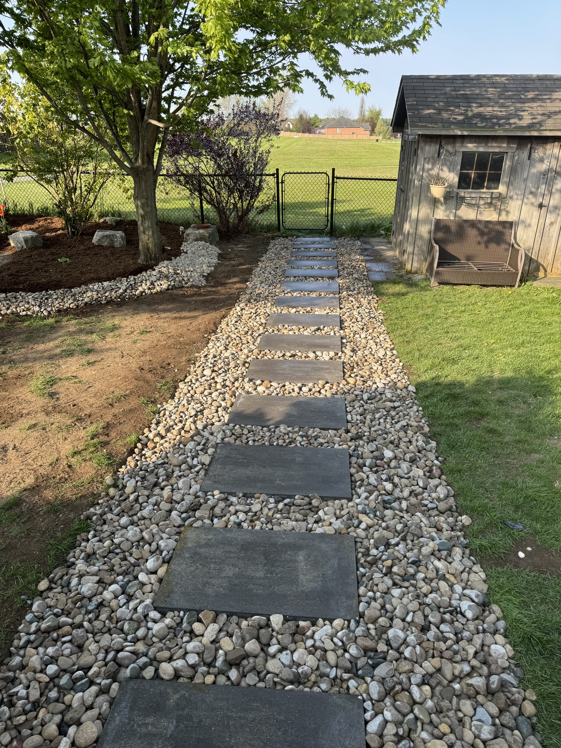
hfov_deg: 56.8
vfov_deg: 71.6
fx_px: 519
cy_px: 374
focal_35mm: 24
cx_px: 280
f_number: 1.78
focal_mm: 6.76
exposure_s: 1/782
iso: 80
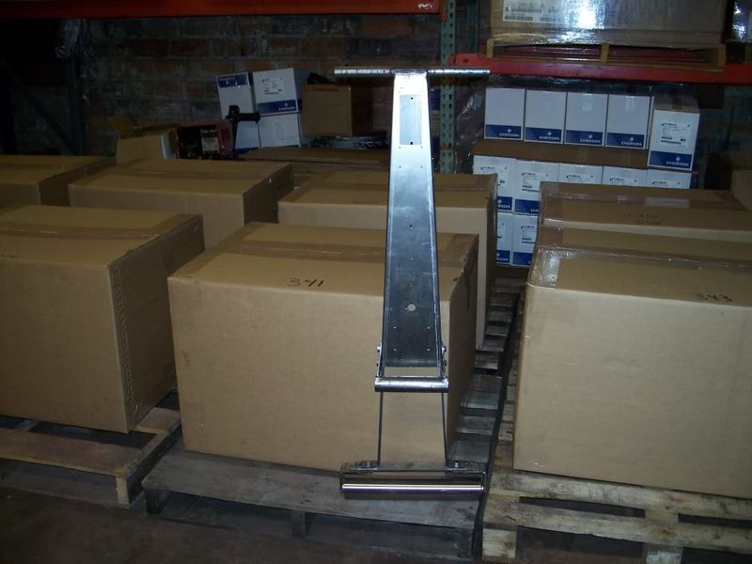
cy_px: 282
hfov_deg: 50.1
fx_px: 804
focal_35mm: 37
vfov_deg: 38.7
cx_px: 376
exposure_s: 1/60
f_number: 2.8
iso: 200
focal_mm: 7.8
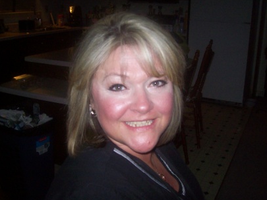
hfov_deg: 46.8
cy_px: 98
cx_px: 137
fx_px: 308
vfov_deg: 35.9
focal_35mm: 40
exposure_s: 1/64
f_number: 2.7
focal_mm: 6
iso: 200
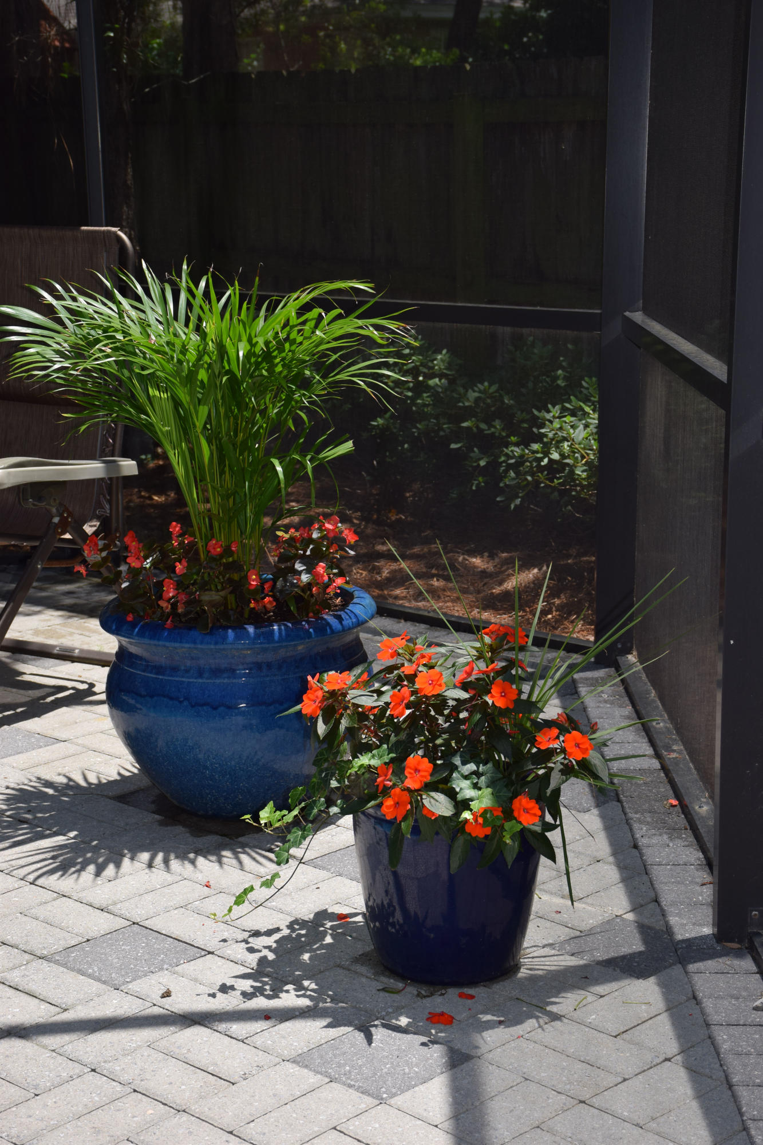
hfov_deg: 21.6
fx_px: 2003
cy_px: 572
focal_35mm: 63
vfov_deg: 31.9
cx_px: 382
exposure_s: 1/200
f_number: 7.1
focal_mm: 42
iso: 100
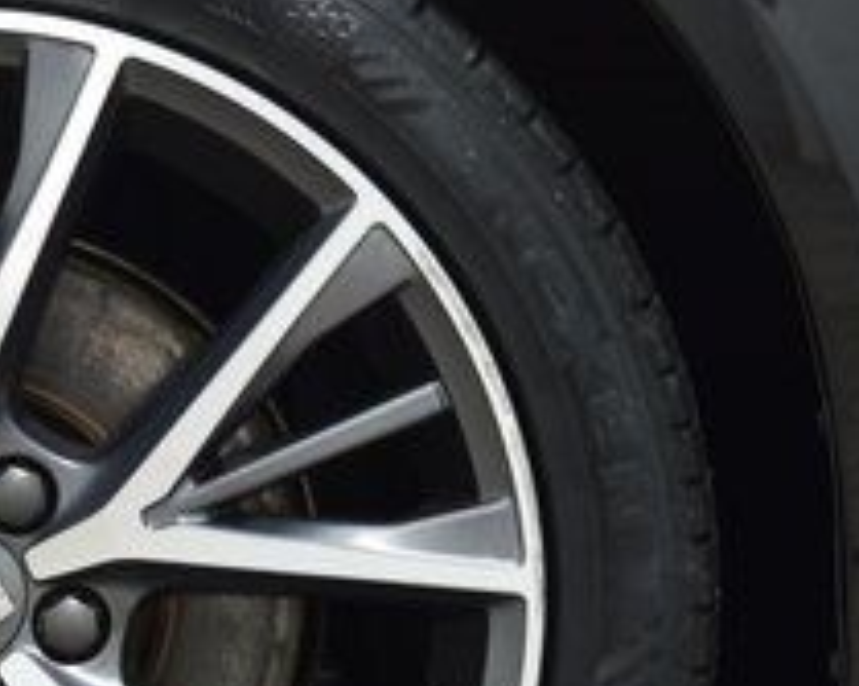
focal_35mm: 190
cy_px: 573
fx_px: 4828
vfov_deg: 8.1
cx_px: -8
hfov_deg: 10.1
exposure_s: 1/15
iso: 1100
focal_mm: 44
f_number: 6.3
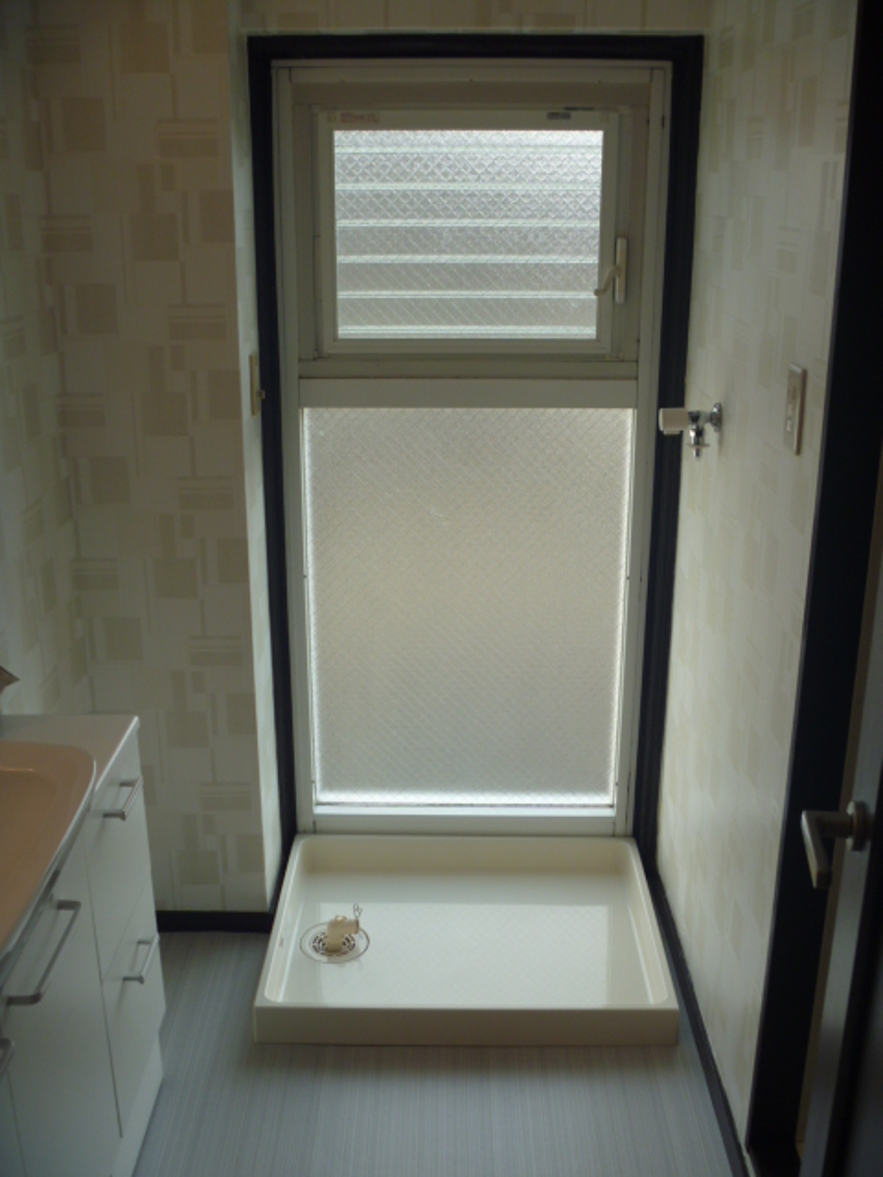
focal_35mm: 35
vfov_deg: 52.6
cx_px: 442
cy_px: 588
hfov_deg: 40.7
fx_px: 1190
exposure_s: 1/80
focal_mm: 6.3
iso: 80
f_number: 3.5
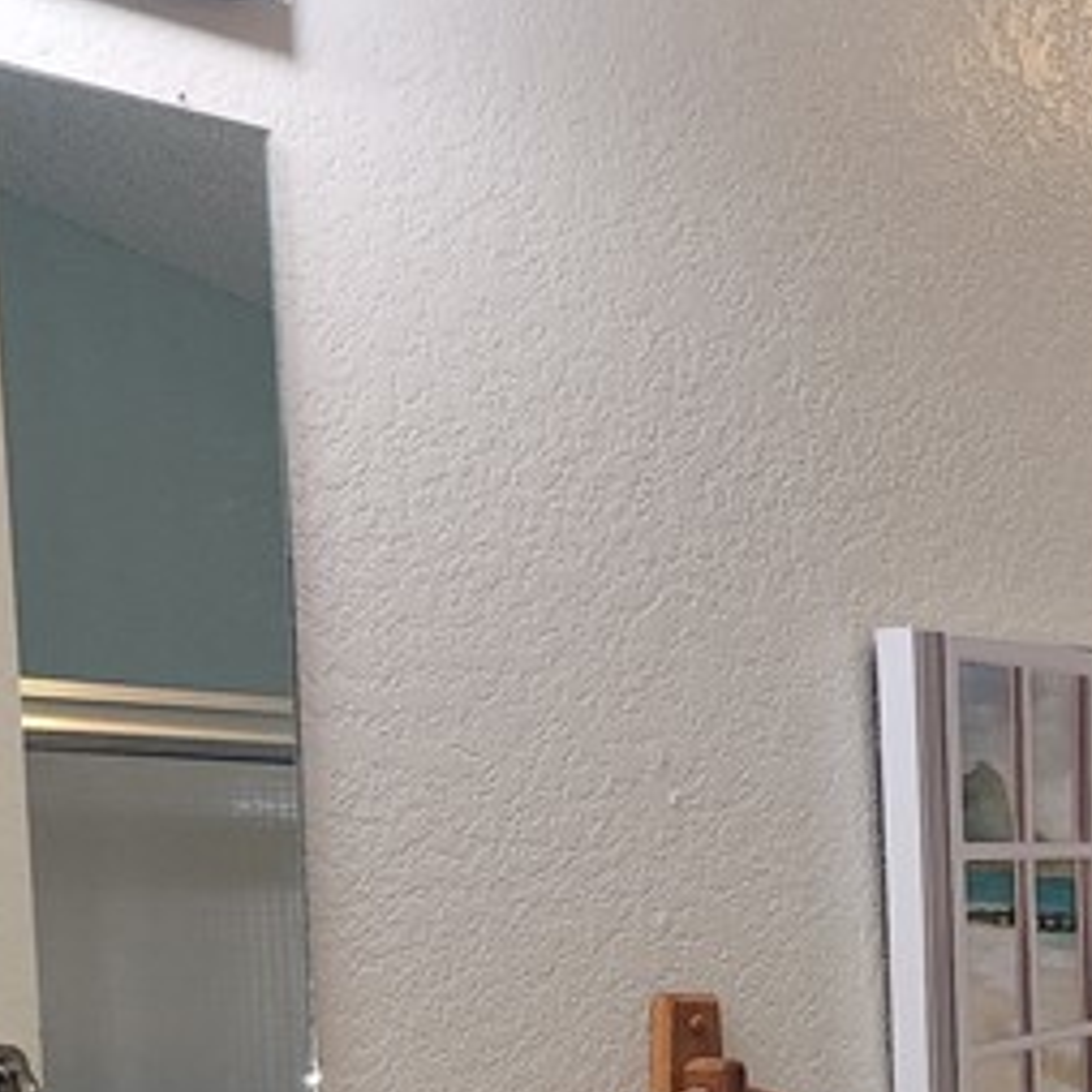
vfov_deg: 20.3
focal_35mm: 82
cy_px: 1148
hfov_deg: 19.9
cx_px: 1294
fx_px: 2927
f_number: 1.8
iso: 40
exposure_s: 1/60
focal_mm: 6.4
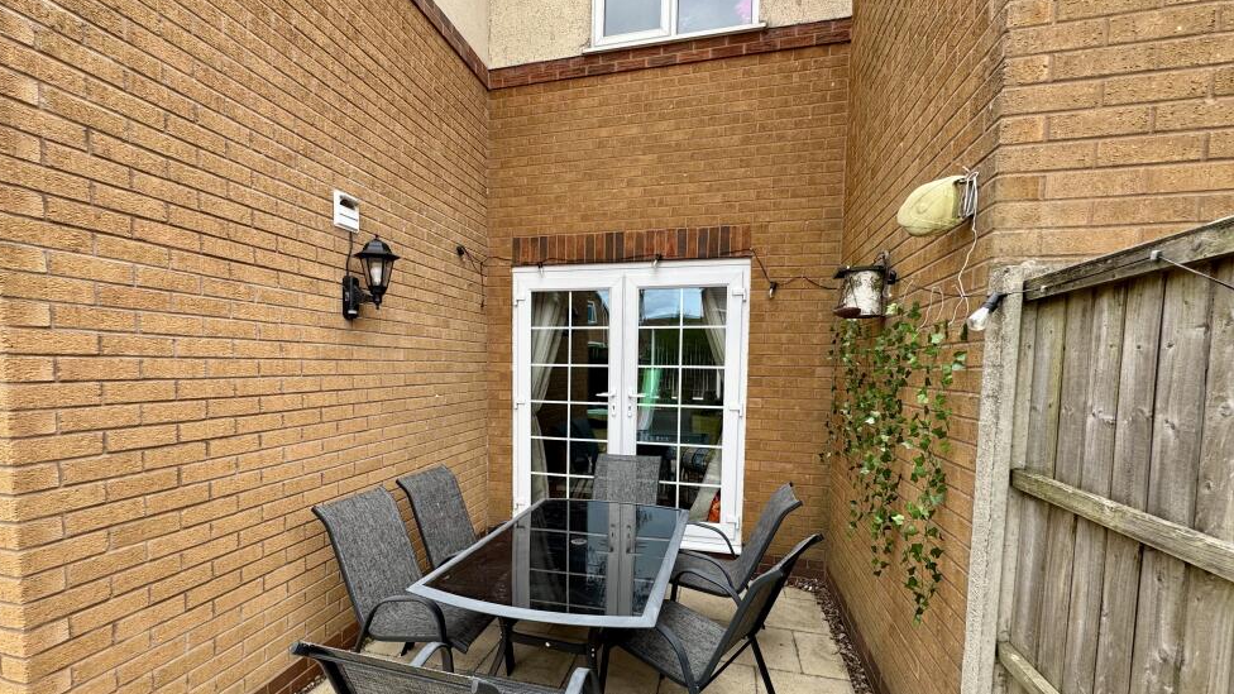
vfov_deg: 66.7
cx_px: 588
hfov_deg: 99.3
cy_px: 399
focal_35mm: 16
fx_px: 524
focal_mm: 2.22
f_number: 2.2
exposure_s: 1/298
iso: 40
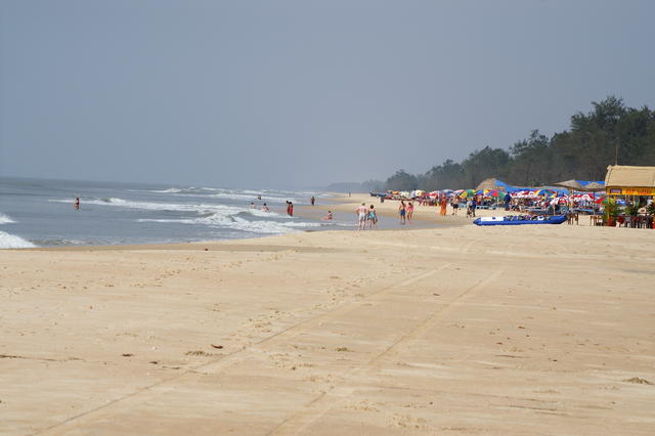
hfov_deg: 13.7
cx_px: 328
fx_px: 2728
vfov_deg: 9.1
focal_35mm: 150
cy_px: 218
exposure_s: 1/1250
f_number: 8
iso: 200
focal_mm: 100
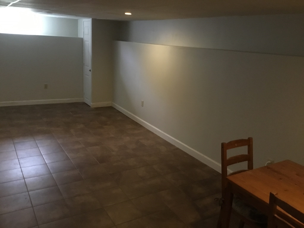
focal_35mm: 31
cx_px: 152
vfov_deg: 45.4
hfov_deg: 58.4
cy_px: 114
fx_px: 272
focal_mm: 3.3
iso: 500
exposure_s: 1/15
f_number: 2.4
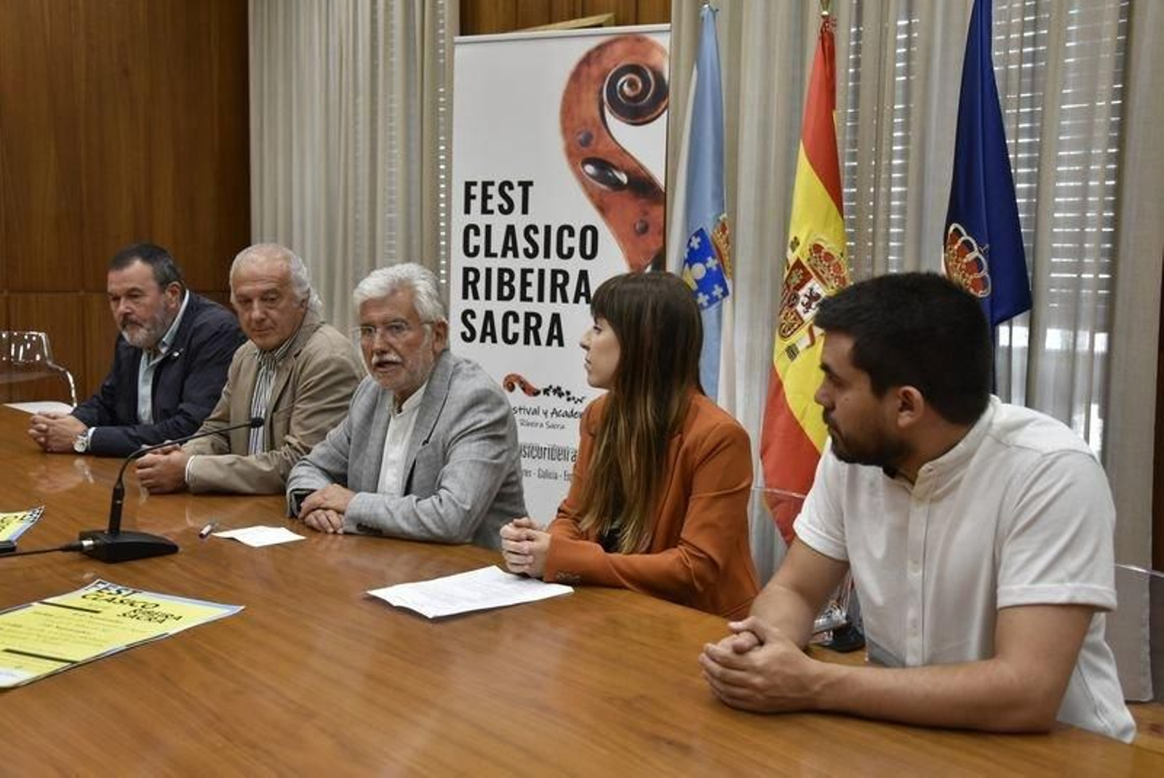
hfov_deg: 46.4
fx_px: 1359
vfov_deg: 32.0
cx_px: 582
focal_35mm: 42
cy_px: 389
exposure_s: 1/100
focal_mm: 28
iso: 800
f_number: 5
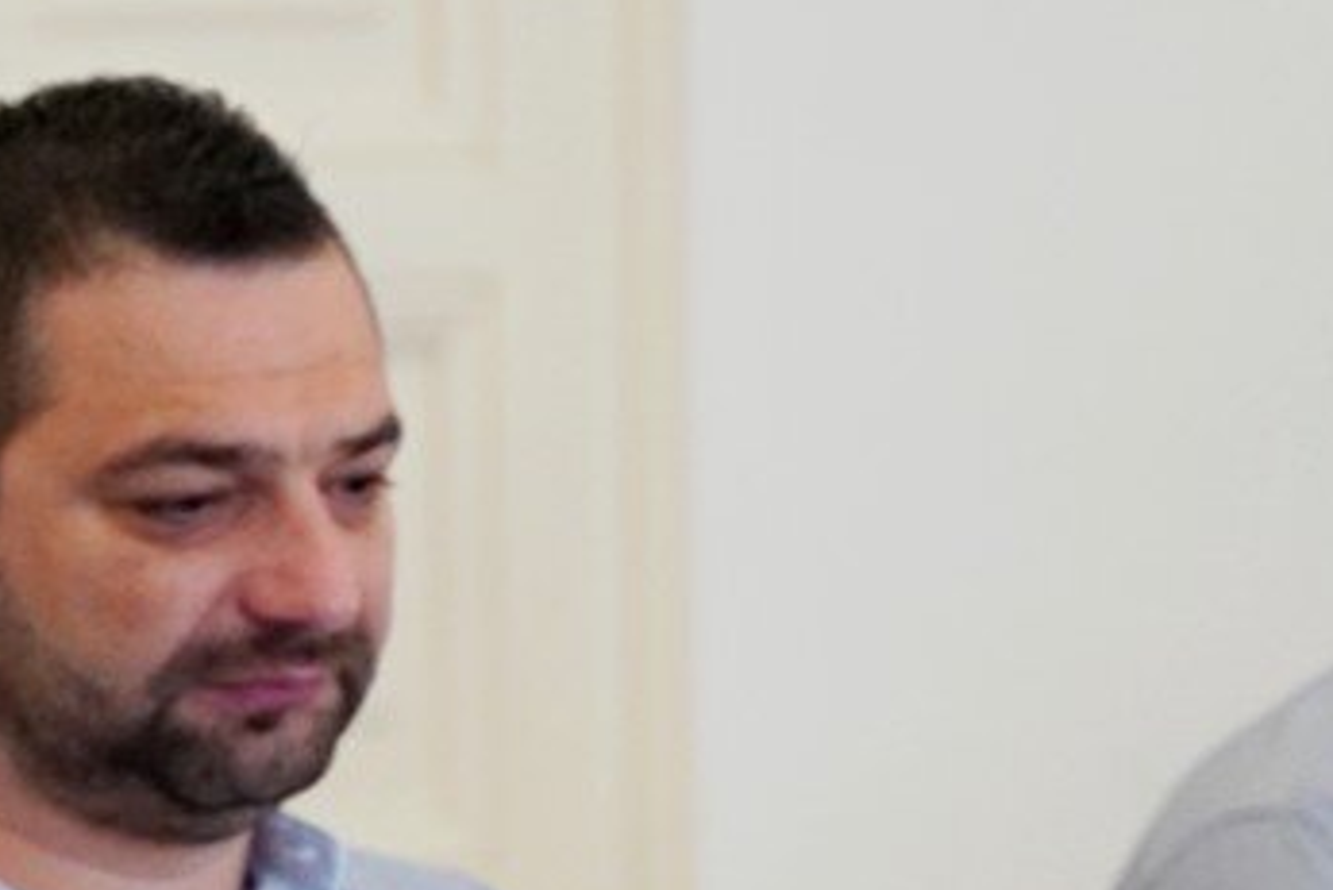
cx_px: -281
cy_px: 1112
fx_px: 12315
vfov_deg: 4.1
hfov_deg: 6.2
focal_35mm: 332
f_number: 2.8
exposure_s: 1/160
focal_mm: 75
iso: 1000
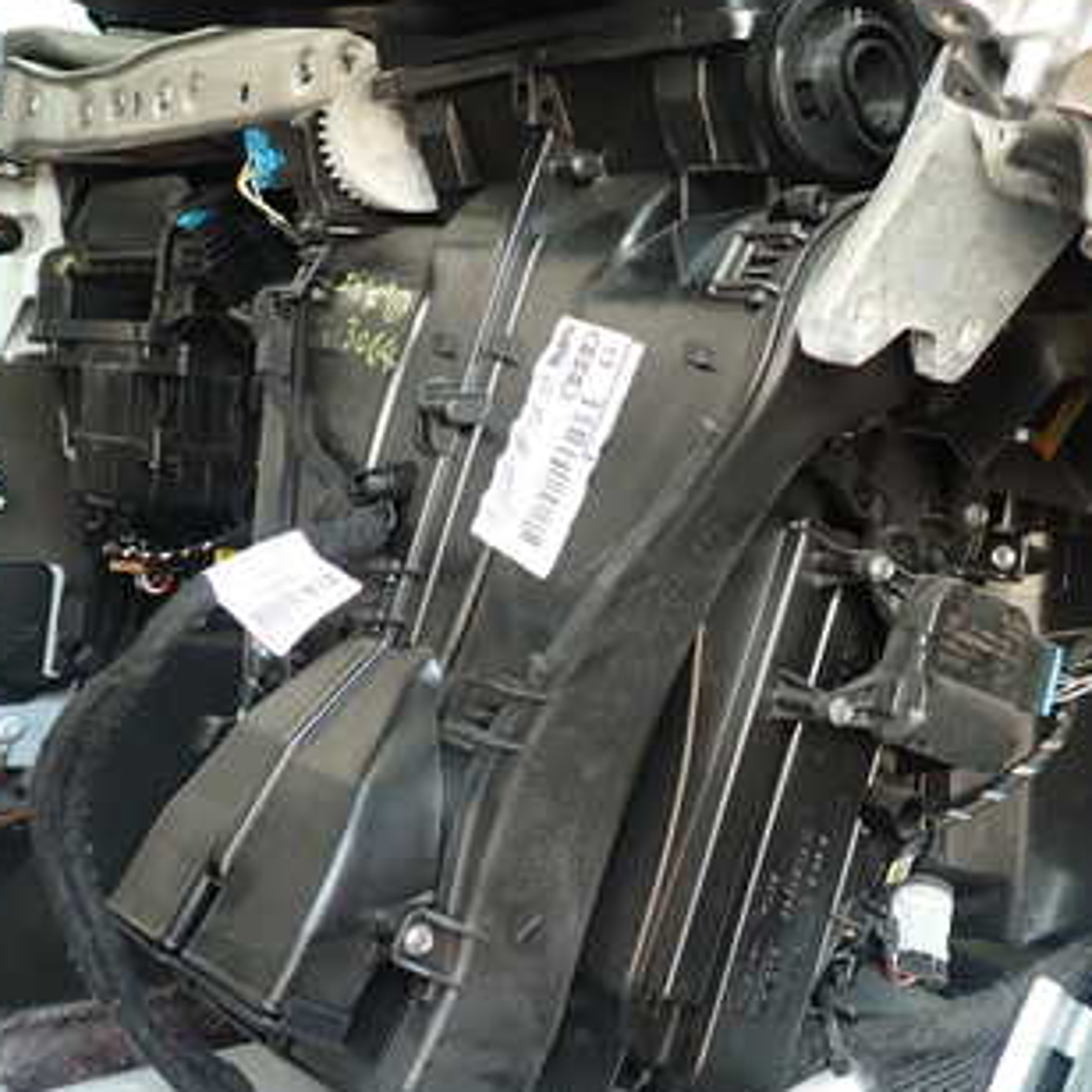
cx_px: 844
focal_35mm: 43
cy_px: 379
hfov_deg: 38.0
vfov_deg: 38.8
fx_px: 1535
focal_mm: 4.5
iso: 160
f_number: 2
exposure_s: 1/60
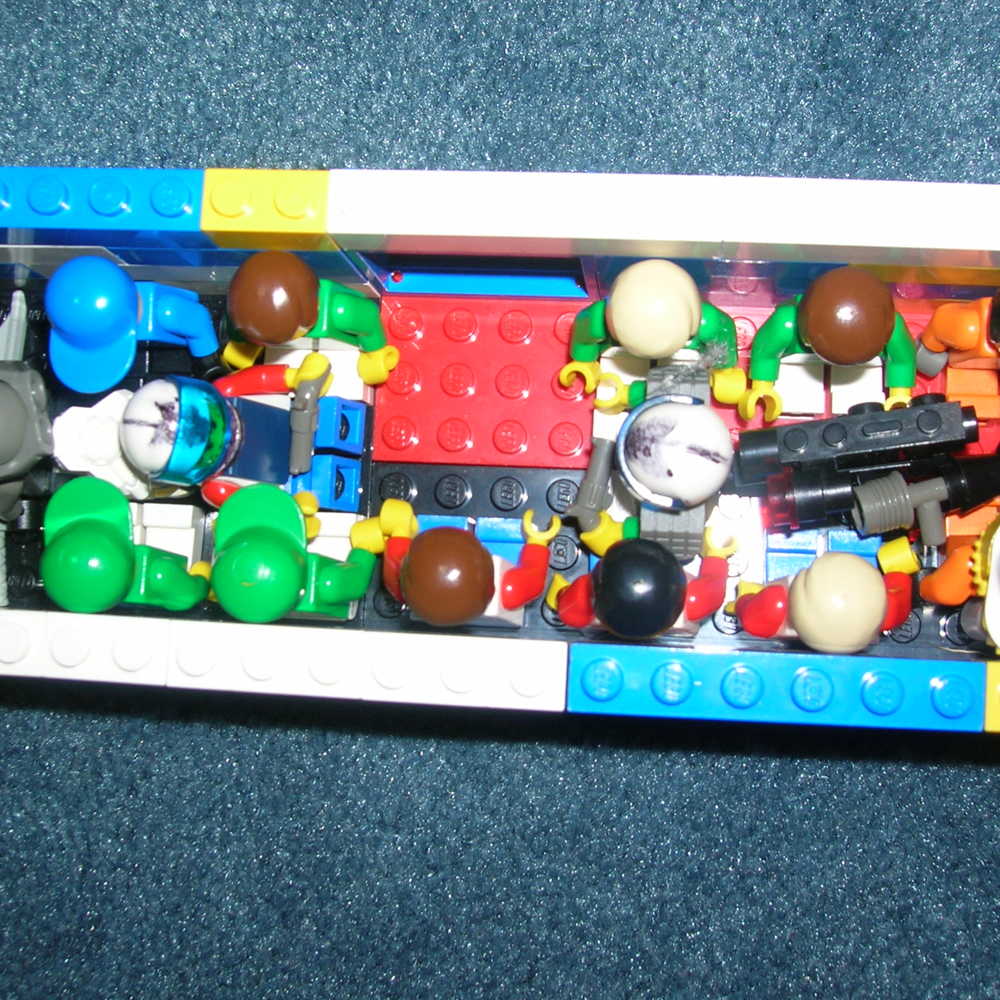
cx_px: 469
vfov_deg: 37.6
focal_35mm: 45
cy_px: 501
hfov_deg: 37.5
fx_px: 1471
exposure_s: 1/60.1
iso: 50
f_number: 5
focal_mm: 6.4
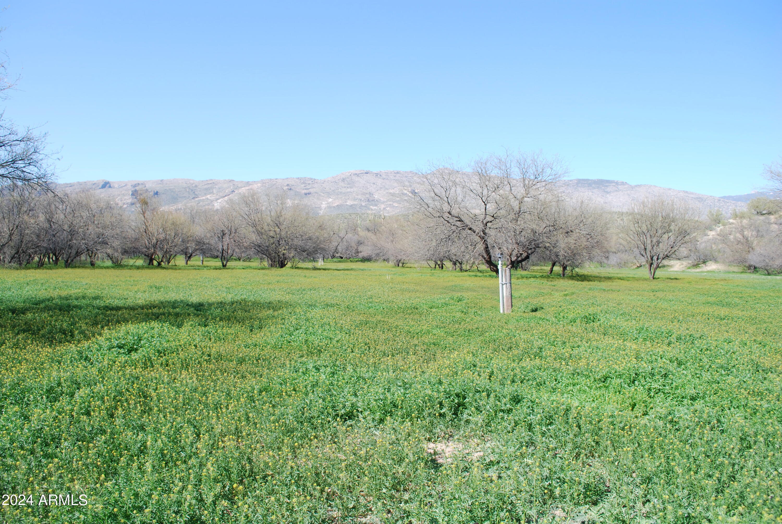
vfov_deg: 48.0
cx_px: 391
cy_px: 262
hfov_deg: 67.3
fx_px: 587
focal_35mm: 27
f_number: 7.1
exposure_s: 1/200
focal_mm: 18
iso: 100
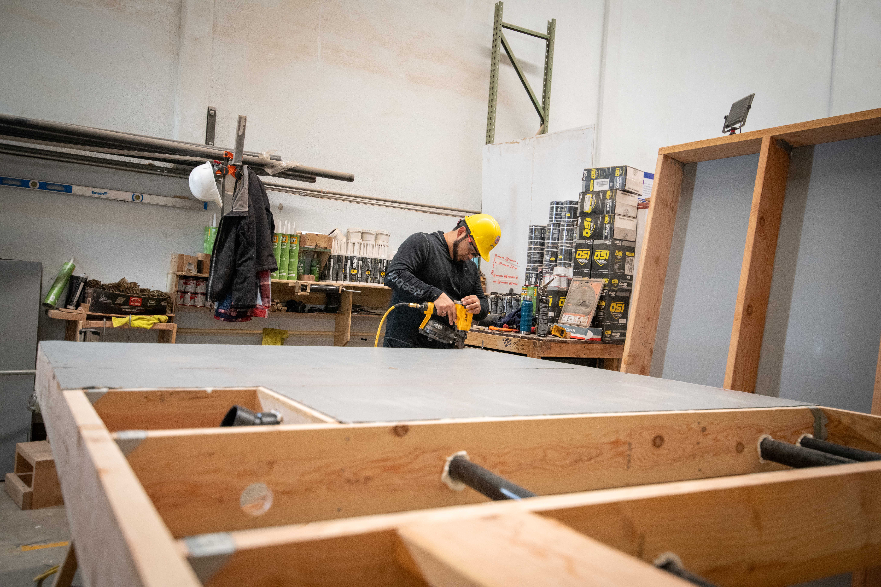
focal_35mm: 30
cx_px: 440
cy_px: 294
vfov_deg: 43.6
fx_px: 734
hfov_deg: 61.9
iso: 2500
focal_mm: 30
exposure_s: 1/200
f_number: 2.8
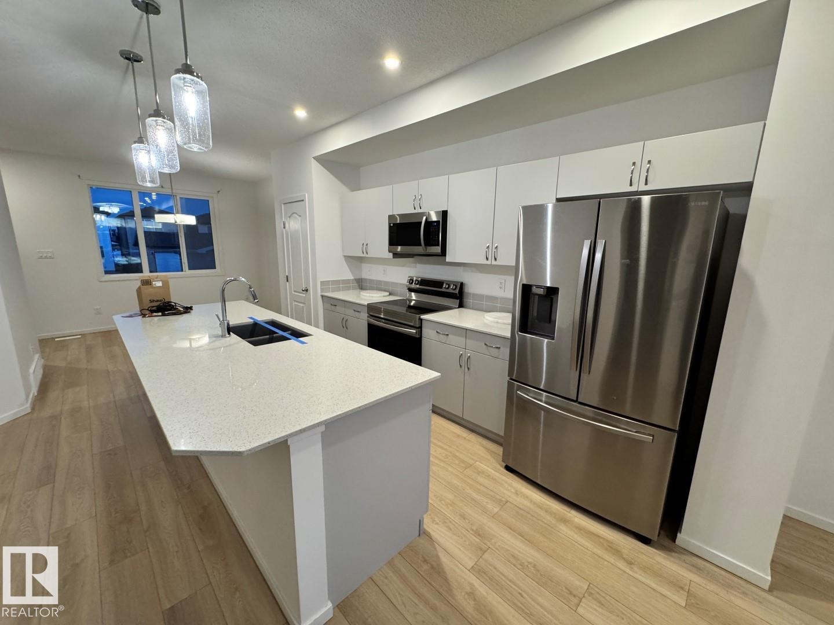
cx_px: 417
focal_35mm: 14
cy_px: 312
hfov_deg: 102.1
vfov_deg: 85.7
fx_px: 337
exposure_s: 1/60
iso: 320
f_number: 2.2
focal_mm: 2.22
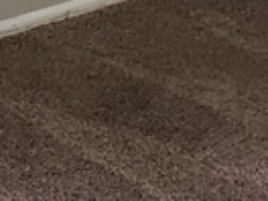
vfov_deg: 6.9
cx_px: 258
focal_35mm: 202
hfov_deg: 9.7
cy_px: -303
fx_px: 1564
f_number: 2.4
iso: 320
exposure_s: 1/60
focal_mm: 4.3
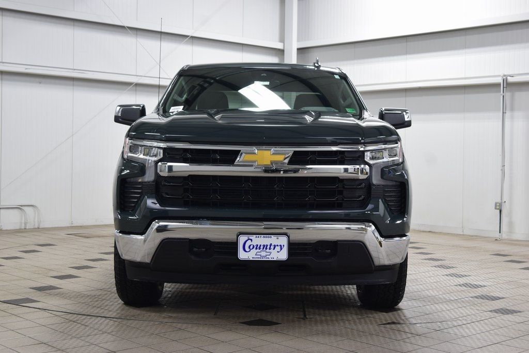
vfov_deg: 25.1
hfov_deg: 36.9
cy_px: 176
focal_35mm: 54
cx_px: 264
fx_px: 794
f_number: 6.3
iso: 450
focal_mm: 36
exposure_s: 1/15
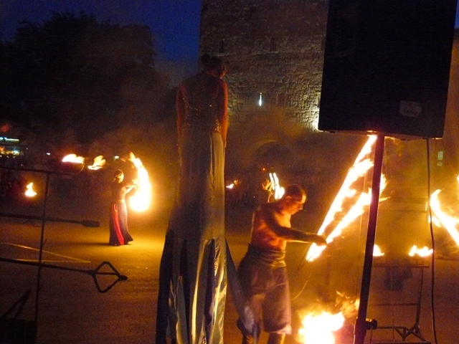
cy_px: 172
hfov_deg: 51.4
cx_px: 230
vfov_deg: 39.7
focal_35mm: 36
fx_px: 477
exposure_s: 1/25
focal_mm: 6
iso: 800
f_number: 2.8
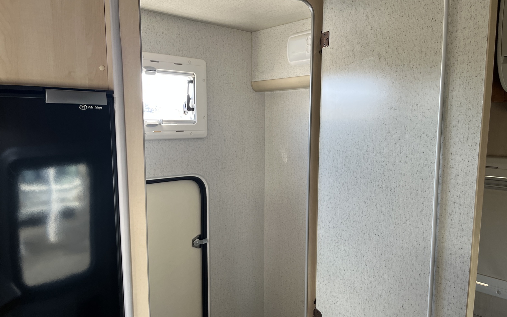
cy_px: 171
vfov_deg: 44.5
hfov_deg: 66.5
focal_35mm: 28
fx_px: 387
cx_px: 255
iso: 125
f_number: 1.6
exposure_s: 1/121
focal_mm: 5.1
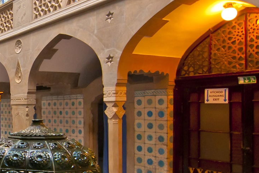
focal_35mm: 43
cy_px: 113
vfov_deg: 30.7
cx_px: -20
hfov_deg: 38.2
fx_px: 311
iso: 800
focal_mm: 11
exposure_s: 1/50
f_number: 3.5
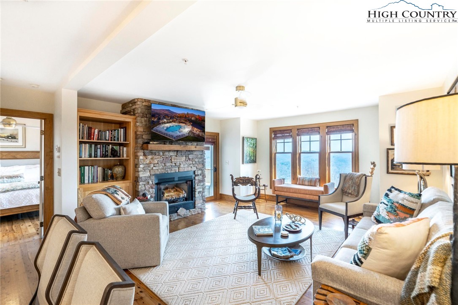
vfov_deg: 73.7
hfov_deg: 96.7
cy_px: 152
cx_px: 229
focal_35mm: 16
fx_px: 204
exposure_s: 1/125
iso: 100
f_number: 6.3
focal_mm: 16
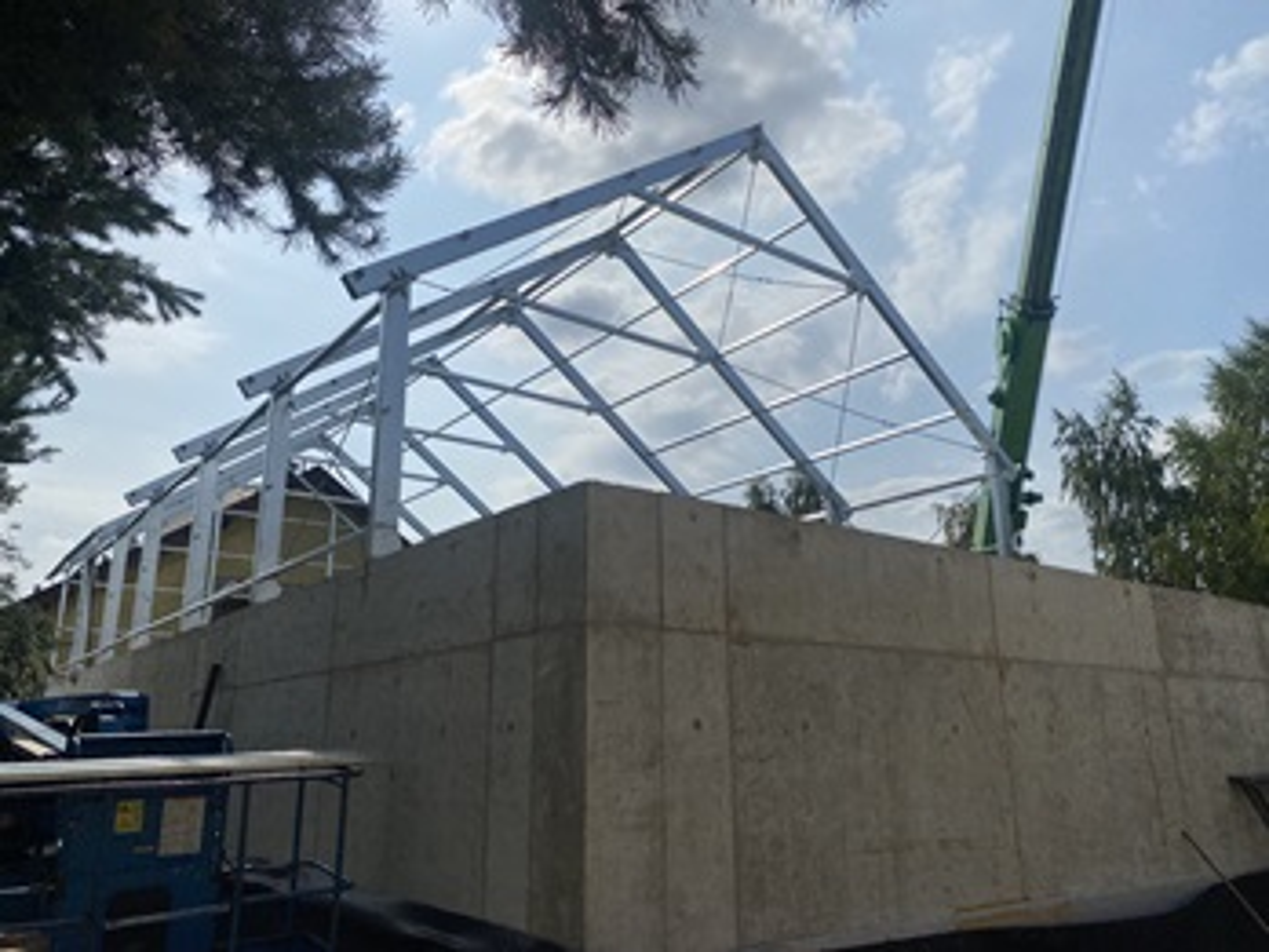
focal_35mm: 26
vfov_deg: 53.1
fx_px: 953
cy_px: 476
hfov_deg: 67.3
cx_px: 634
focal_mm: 4.25
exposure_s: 1/11494
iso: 32
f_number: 1.8
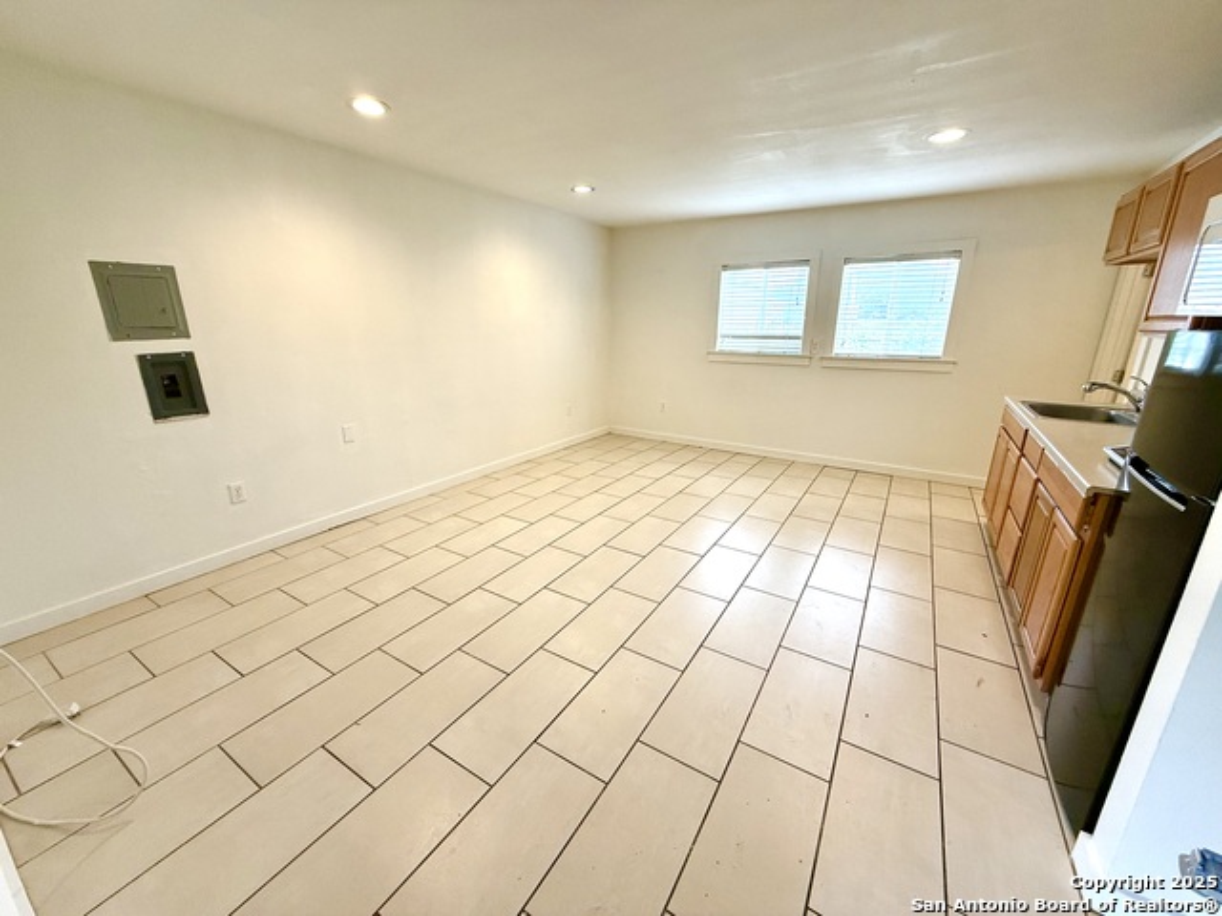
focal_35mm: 14
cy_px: 458
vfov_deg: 85.7
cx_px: 611
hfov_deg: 102.1
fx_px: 494
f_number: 2.2
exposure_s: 1/120
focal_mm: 2.22
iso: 160
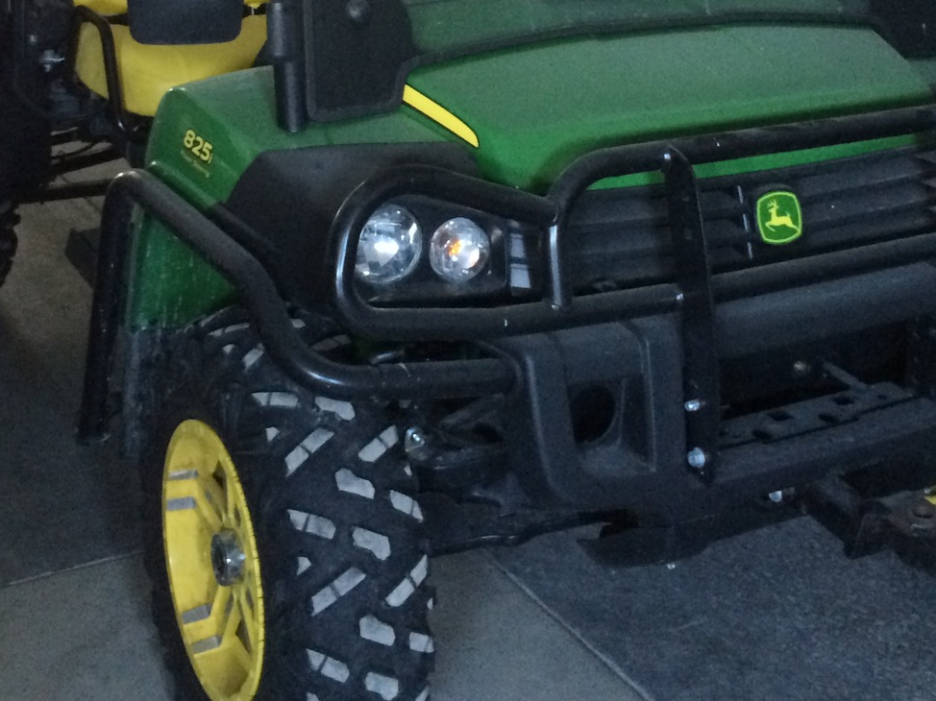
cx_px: 463
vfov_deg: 23.1
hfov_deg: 31.7
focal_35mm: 61
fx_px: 1649
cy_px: 6
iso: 320
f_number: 2.2
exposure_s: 1/20
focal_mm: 4.15
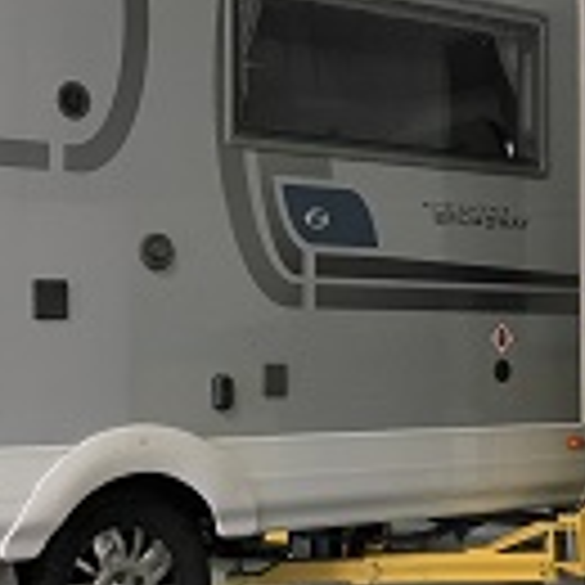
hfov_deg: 24.7
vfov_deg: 25.0
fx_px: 1319
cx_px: 130
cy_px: 279
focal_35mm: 69
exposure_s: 1/33
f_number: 2.2
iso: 125
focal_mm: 4.15
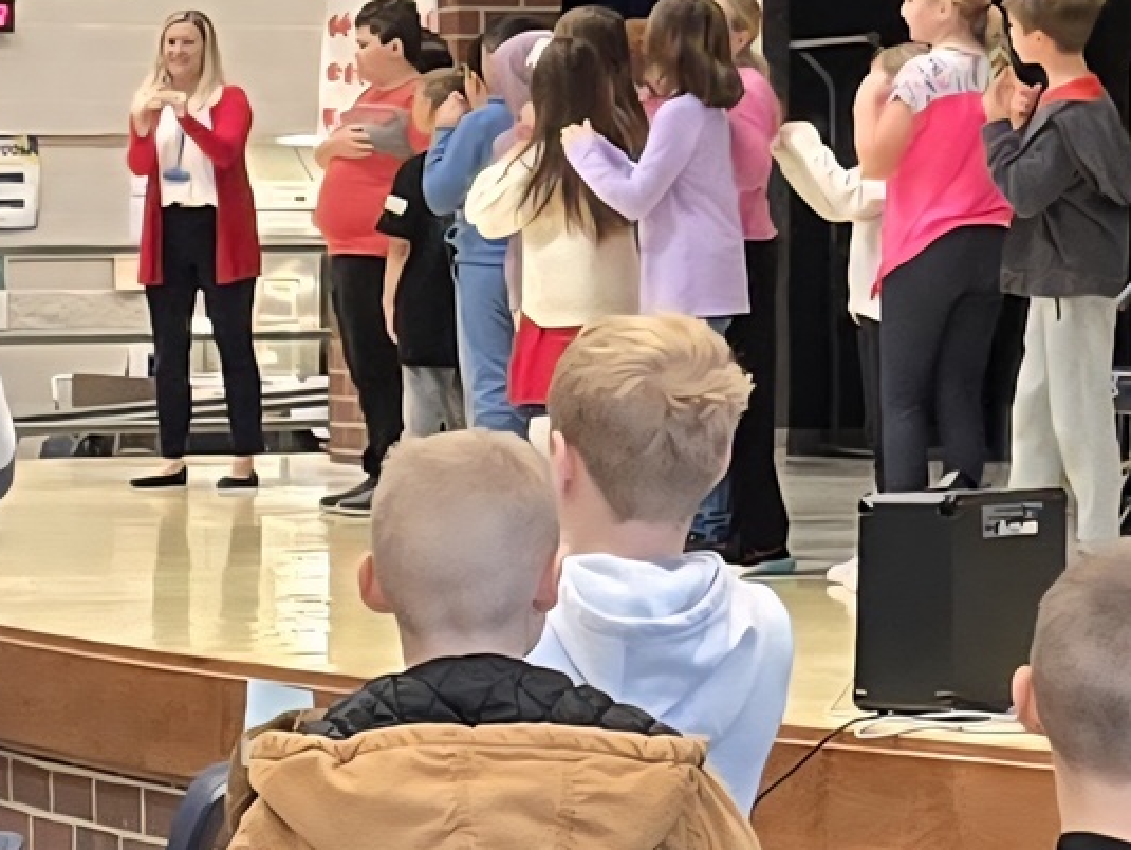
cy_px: 109
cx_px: 949
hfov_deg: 40.6
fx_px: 1439
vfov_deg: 31.6
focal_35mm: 44
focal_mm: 6.3
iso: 640
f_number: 1.7
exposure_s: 1/120
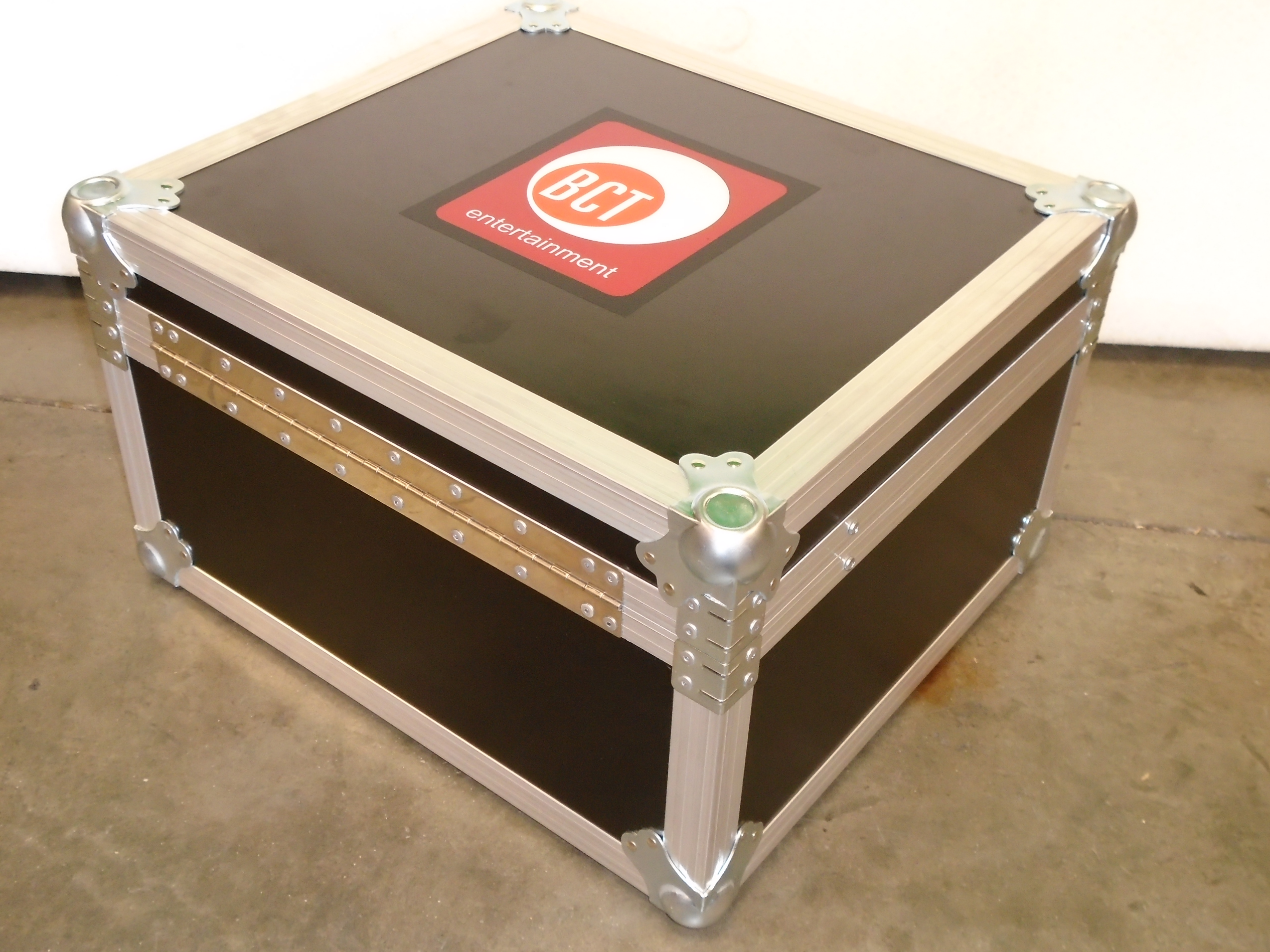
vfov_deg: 33.6
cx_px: 641
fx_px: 1578
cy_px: 473
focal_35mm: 43
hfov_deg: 43.9
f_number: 4.1
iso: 400
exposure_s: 1/50
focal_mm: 7.4
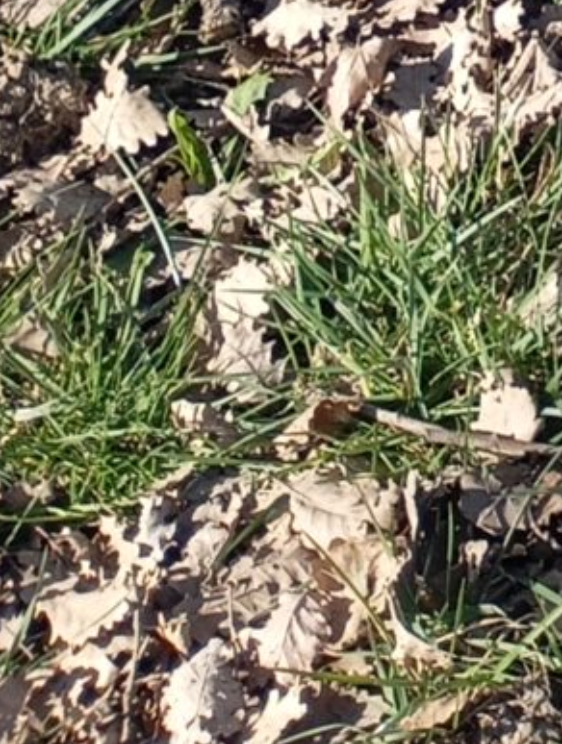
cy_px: -1132
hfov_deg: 9.1
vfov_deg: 10.9
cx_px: 1311
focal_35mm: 148
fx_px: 3191
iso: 101
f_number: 1.8
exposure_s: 1/248
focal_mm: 4.27
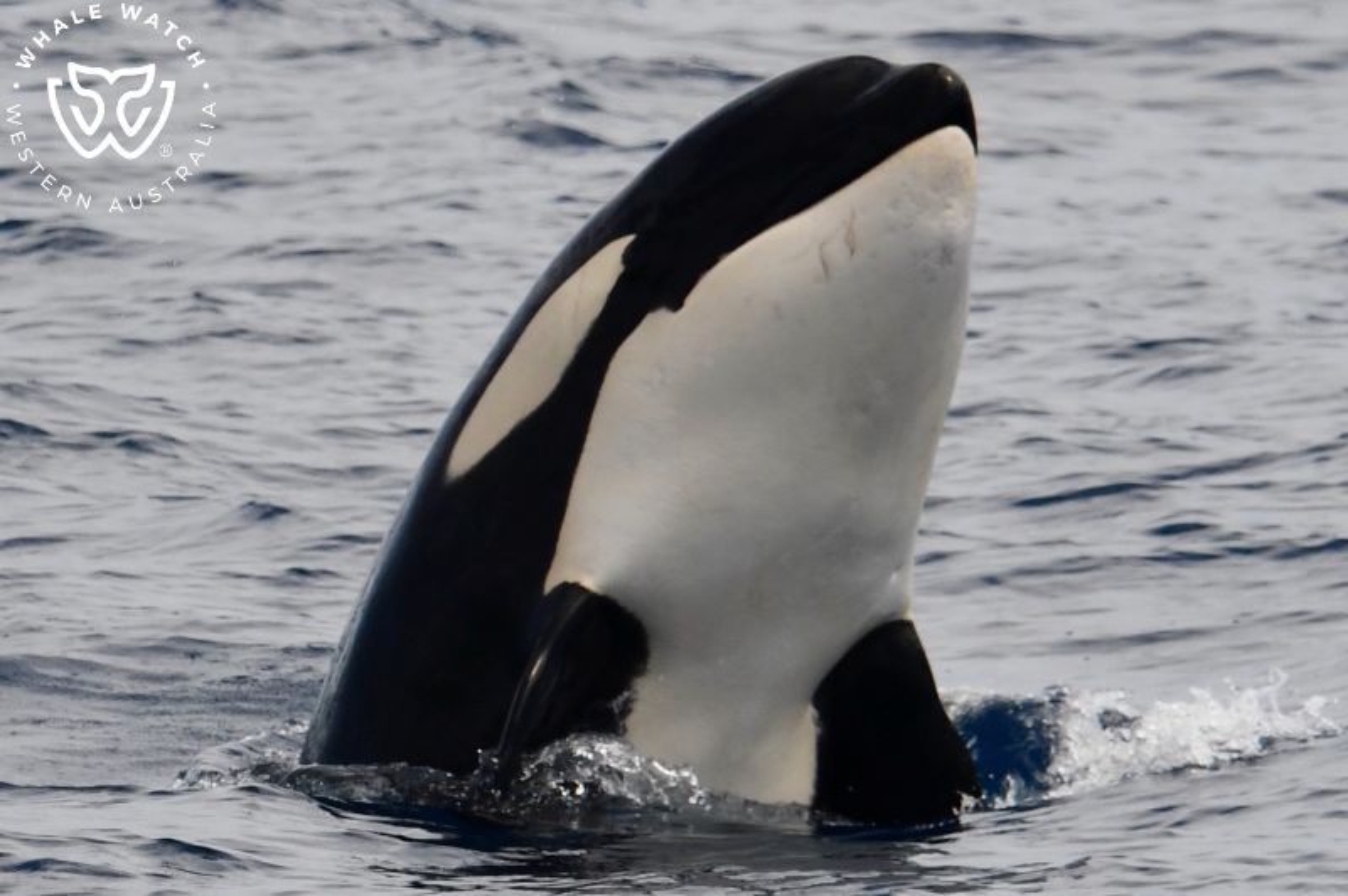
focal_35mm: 570
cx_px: 674
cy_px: 448
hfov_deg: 3.6
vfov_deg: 2.4
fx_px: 21325
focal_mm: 380
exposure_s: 1/2000
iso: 400
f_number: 8
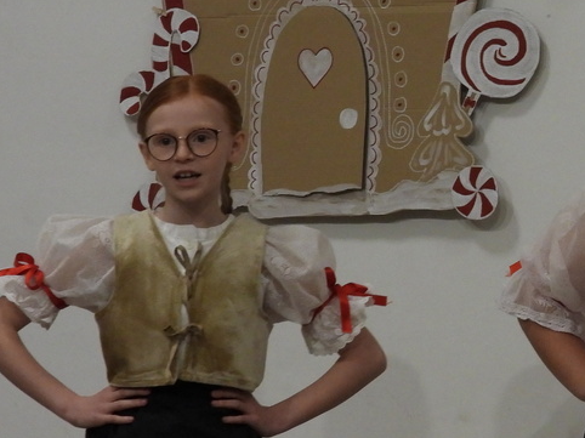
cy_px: 231
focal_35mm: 386
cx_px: 609
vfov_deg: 3.8
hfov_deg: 5.1
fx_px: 6520
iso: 400
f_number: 4
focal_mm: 27.9
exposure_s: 1/40
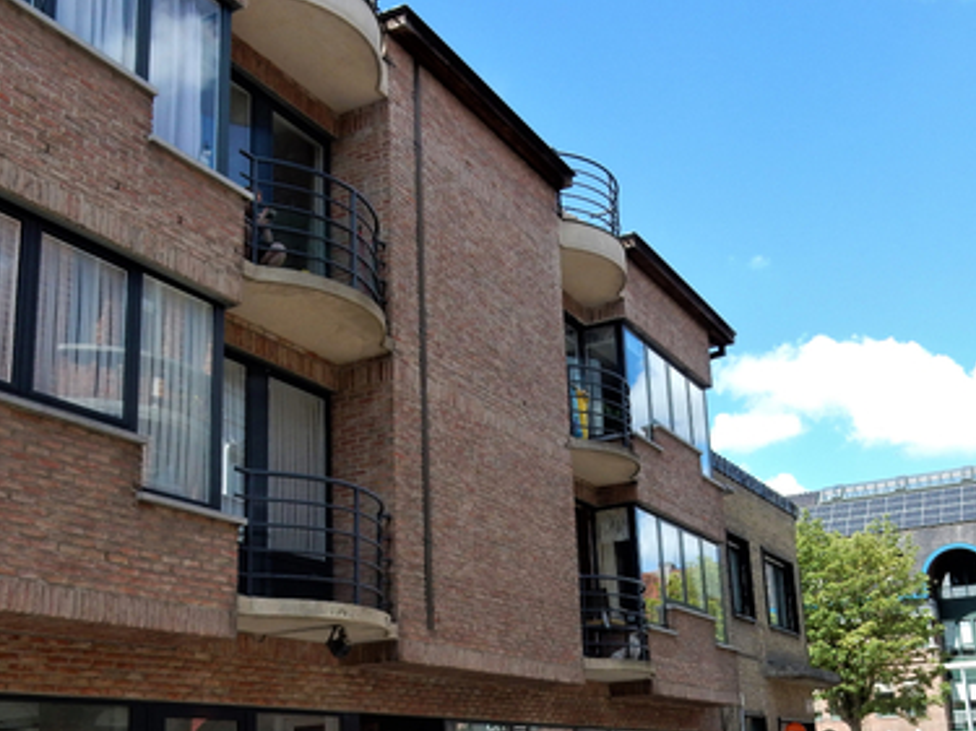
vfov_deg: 35.8
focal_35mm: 40
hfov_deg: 46.8
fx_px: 1127
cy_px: 437
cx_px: 505
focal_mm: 4.5
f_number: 3.7
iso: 125
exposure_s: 1/640
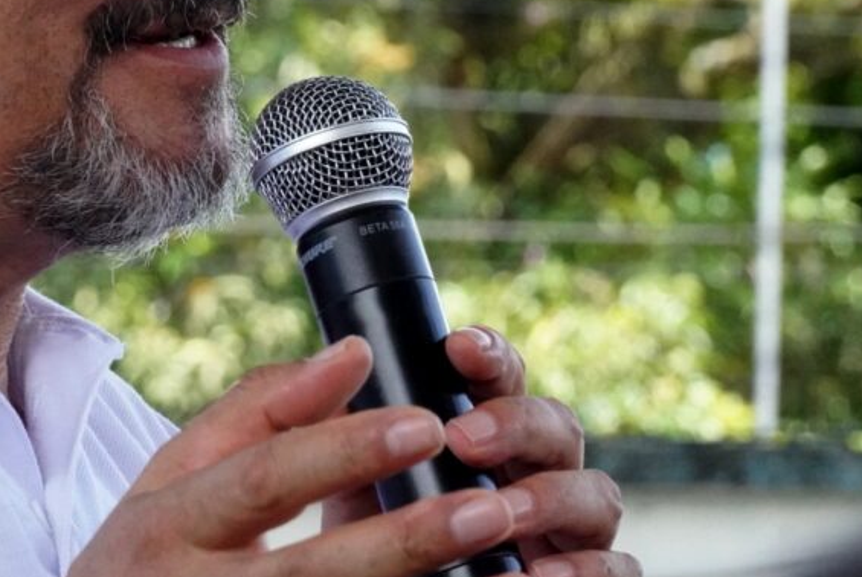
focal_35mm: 387
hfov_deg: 5.3
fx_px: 9275
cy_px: 89
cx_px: 139
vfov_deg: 3.6
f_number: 14
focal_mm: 135
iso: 8000
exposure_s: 1/800
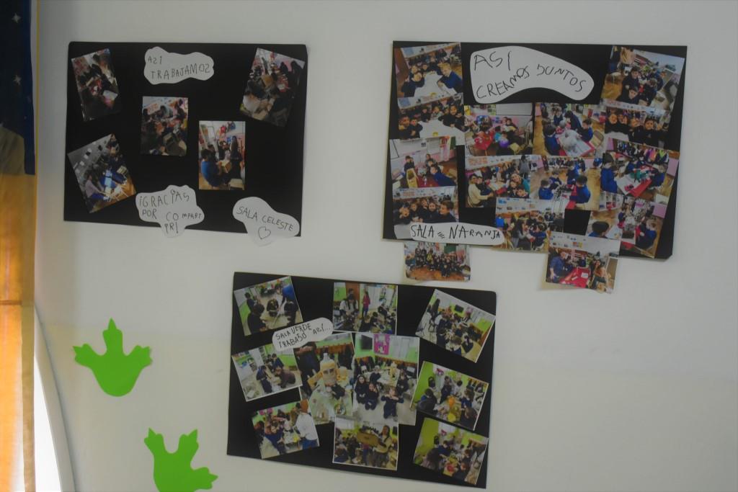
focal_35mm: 45
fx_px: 923
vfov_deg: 29.9
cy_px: 246
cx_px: 369
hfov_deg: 43.6
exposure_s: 1/100
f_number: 5
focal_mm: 30
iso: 1600
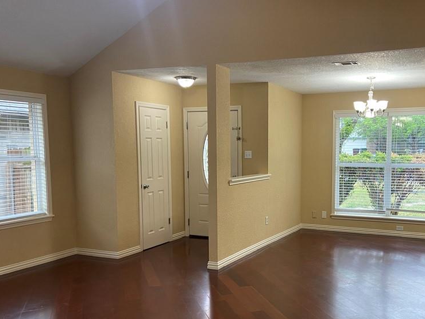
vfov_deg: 39.5
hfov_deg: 50.6
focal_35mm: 36
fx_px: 442
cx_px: 275
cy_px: 193
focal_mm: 4.25
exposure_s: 1/60
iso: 80
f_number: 1.8
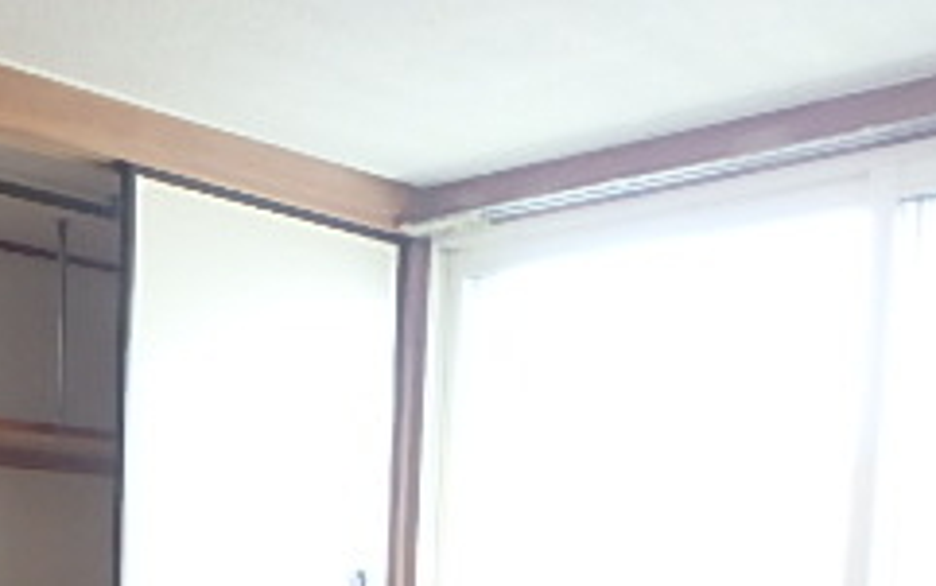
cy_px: 827
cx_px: 31
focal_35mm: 59
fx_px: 1506
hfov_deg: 32.2
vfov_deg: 19.7
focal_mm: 3.7
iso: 250
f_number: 3.5
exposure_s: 1/30
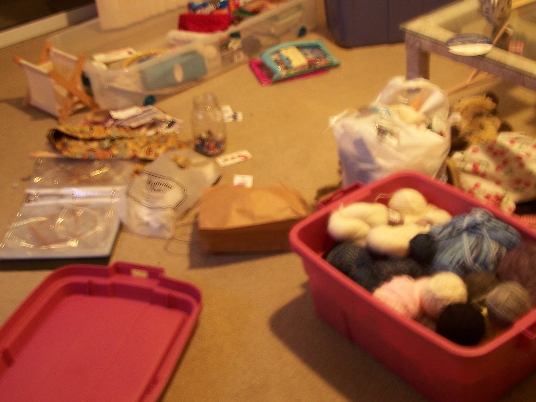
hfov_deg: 35.4
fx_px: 837
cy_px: 150
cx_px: 328
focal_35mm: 54
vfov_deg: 27.0
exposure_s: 1/2
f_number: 2.8
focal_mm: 6.3
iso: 80
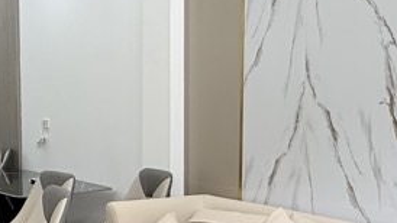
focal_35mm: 57
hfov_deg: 33.0
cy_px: 153
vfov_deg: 21.0
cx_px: -17
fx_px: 600
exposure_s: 1/100
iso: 160
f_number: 2.2
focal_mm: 2.22
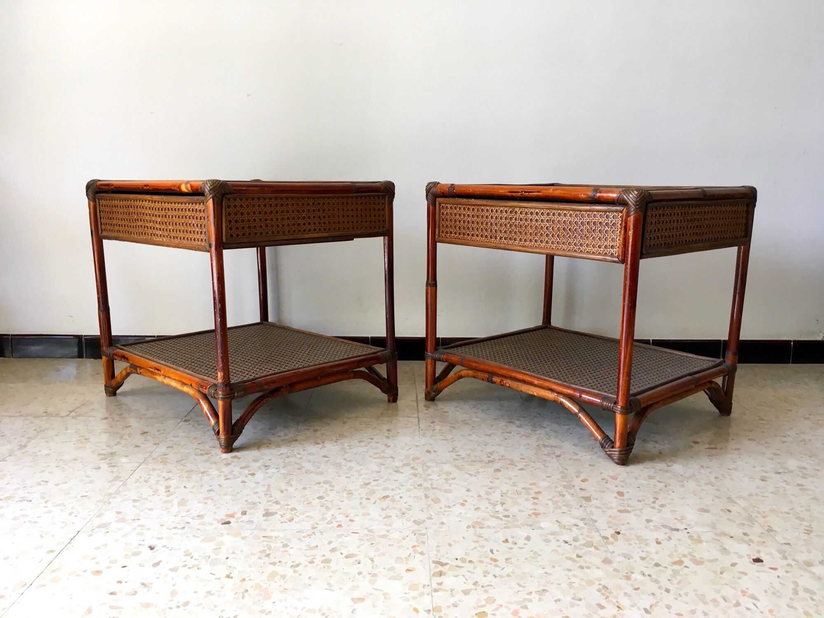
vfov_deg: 48.2
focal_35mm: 29
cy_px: 309
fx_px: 690
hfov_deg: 61.7
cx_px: 412
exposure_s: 1/33
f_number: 2.2
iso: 25
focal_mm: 4.15
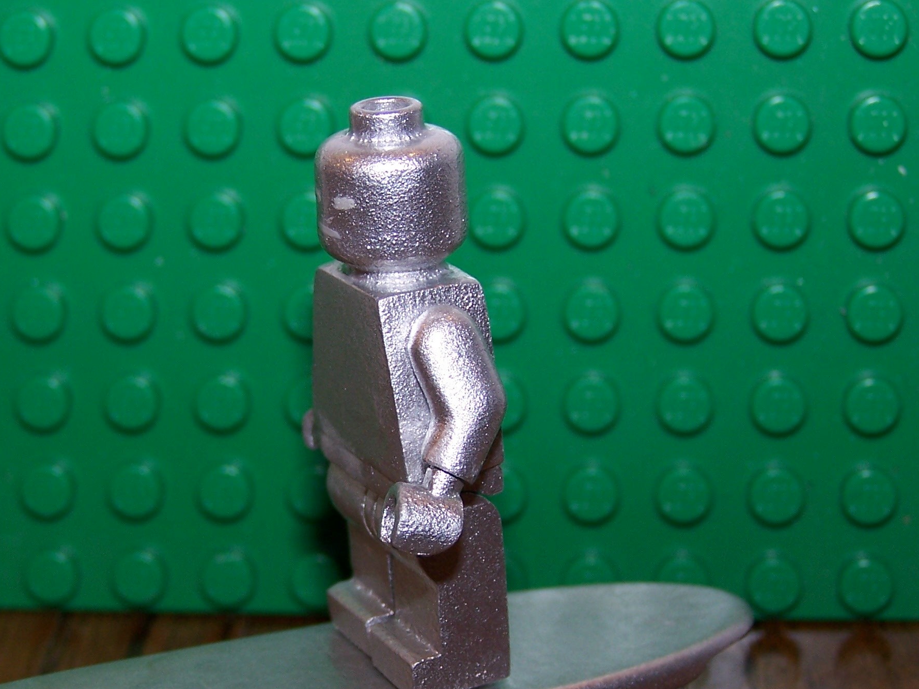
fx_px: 2575
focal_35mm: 97
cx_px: 270
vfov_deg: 15.2
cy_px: 425
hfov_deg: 20.1
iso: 80
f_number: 3.2
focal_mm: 11.1
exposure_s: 1/80
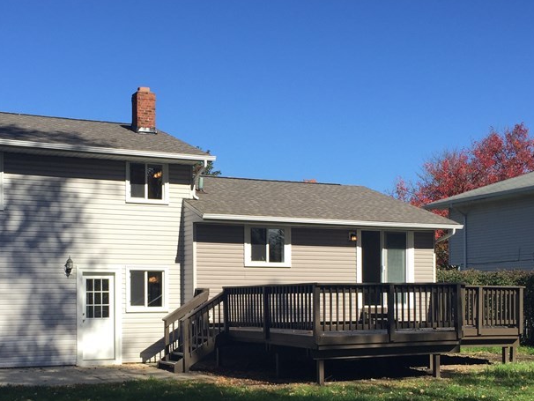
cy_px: 285
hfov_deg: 38.6
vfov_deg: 29.4
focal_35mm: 49
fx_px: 756
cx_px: 192
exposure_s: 1/1582
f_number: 2.2
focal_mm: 4.15
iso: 32
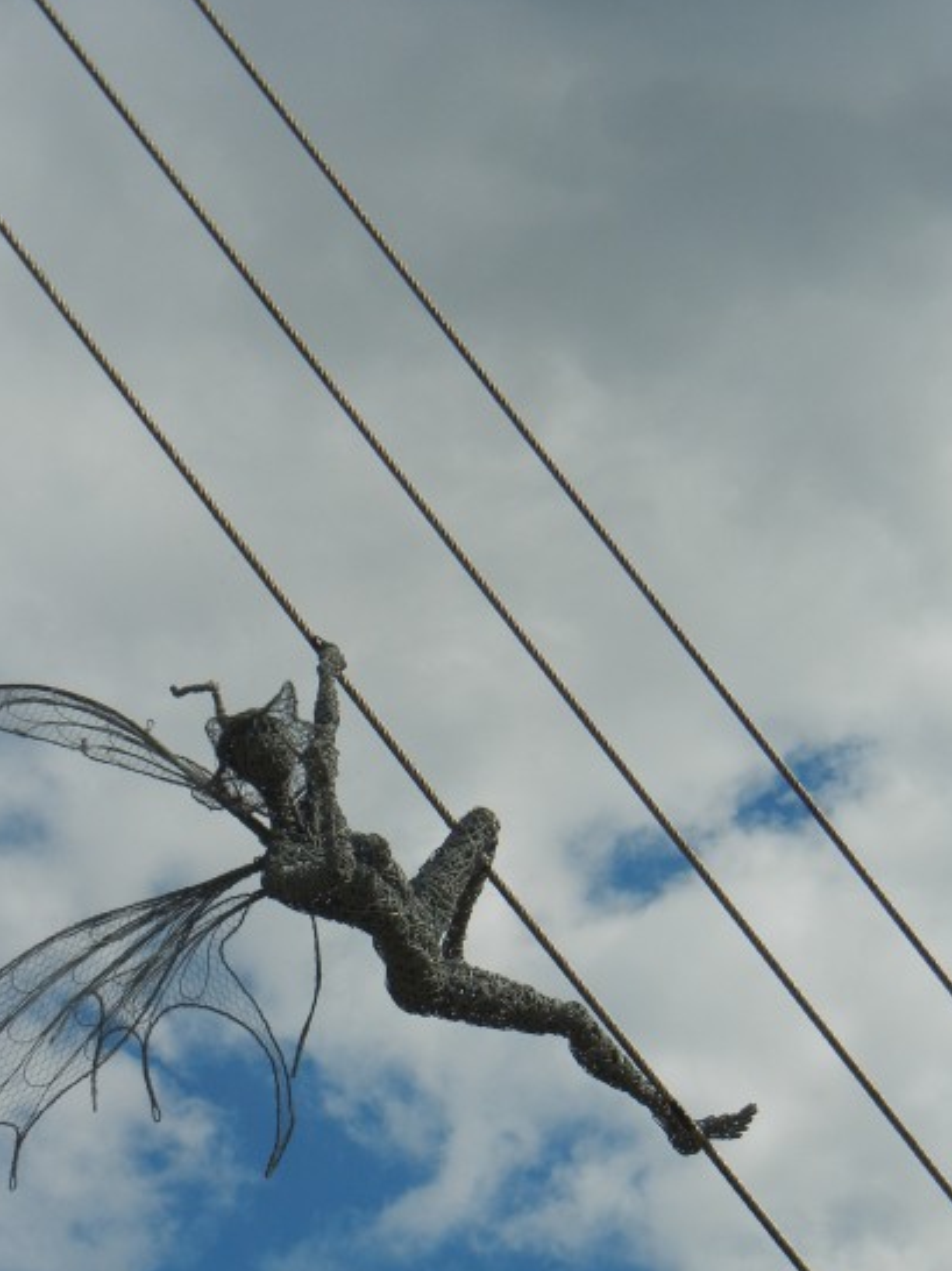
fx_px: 3046
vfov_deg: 23.5
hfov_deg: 17.7
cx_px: 328
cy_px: 845
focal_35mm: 83
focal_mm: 10.6
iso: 160
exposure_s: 1/694
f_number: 8
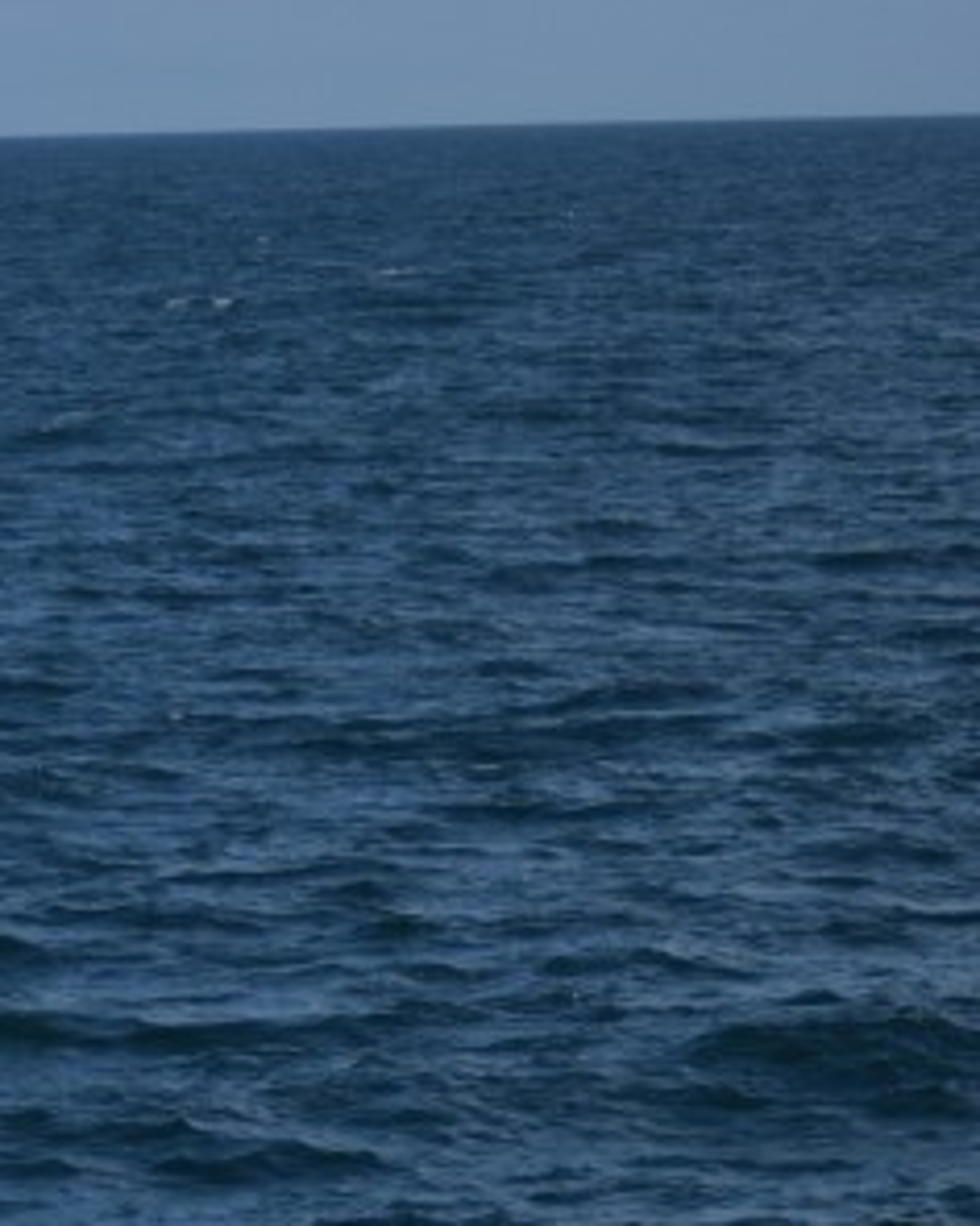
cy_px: 1297
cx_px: -490
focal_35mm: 284
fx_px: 10286
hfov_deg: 5.4
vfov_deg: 6.8
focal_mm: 55
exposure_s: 1/4000
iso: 200
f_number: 4
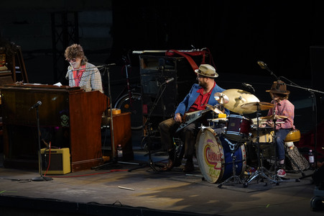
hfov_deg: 5.4
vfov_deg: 3.6
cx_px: 162
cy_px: 108
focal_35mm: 379
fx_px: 3408
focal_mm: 379
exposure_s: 1/200
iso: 2000
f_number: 6.3
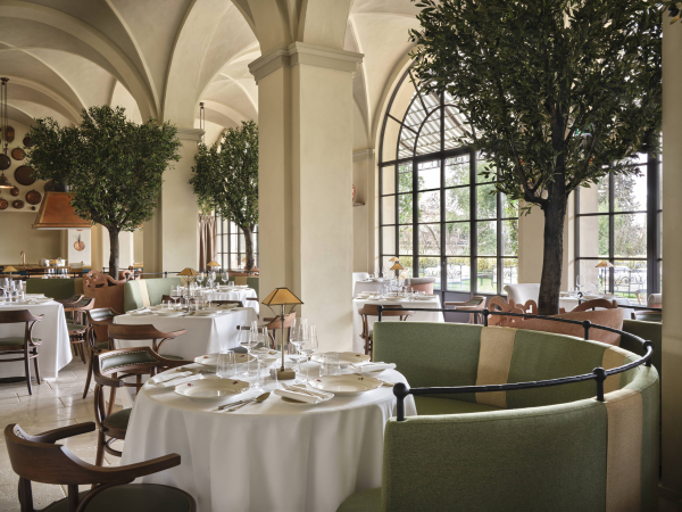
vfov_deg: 46.8
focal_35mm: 30
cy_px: 256
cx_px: 341
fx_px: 591
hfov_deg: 60.0
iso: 400
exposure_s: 1.5
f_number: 16
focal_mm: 37.6
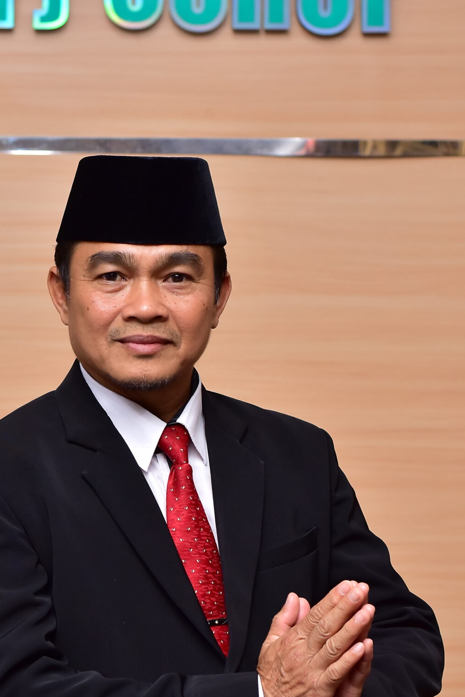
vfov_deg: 16.1
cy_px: 475
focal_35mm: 127
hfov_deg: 10.8
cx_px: 171
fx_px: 2459
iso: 640
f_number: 4
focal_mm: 50
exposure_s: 1/100
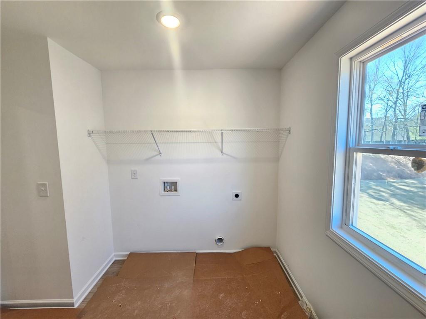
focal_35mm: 13
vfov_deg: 89.9
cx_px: 213
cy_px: 160
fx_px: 160
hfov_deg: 106.2
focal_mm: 2.2
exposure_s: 1/60.2
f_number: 2.2
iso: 160
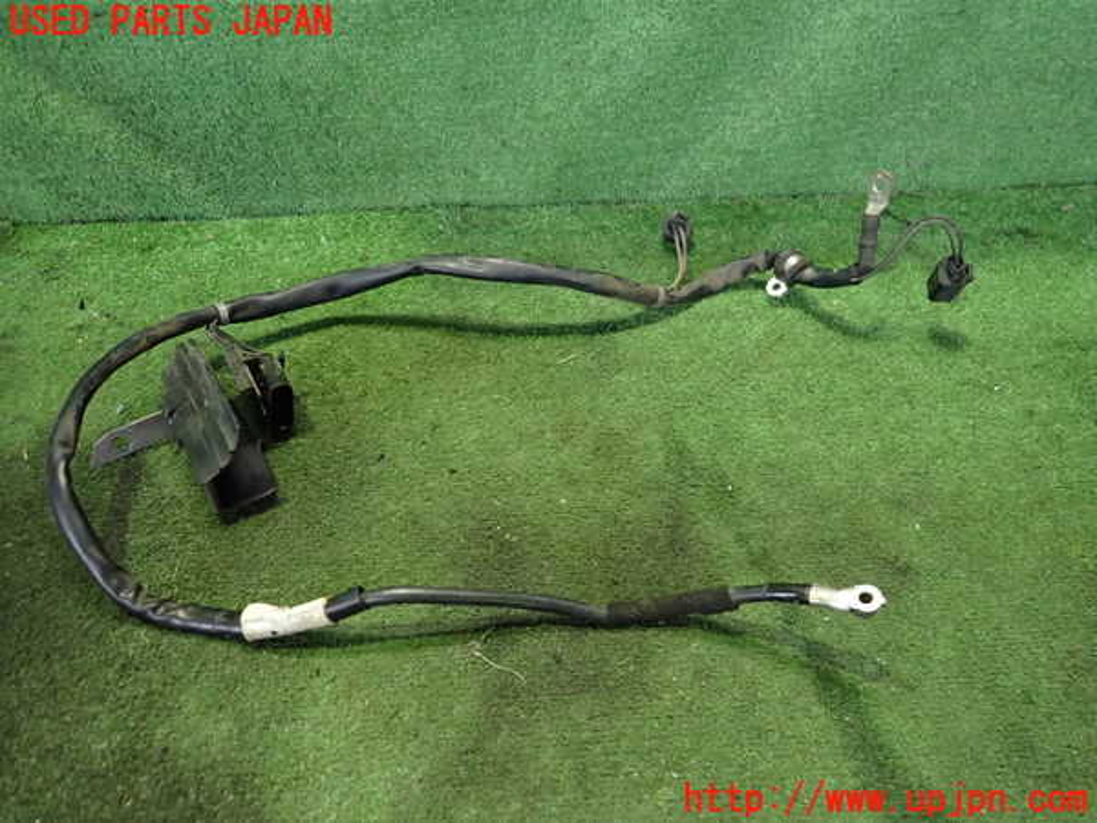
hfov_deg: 69.4
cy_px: 412
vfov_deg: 54.9
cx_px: 548
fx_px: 792
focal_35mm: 25
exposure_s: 1/30
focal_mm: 4.5
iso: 640
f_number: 2
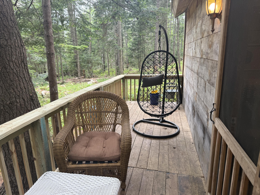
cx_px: 130
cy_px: 98
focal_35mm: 24
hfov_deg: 71.6
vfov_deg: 56.8
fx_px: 180
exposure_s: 1/121
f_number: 1.78
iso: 100
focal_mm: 6.76
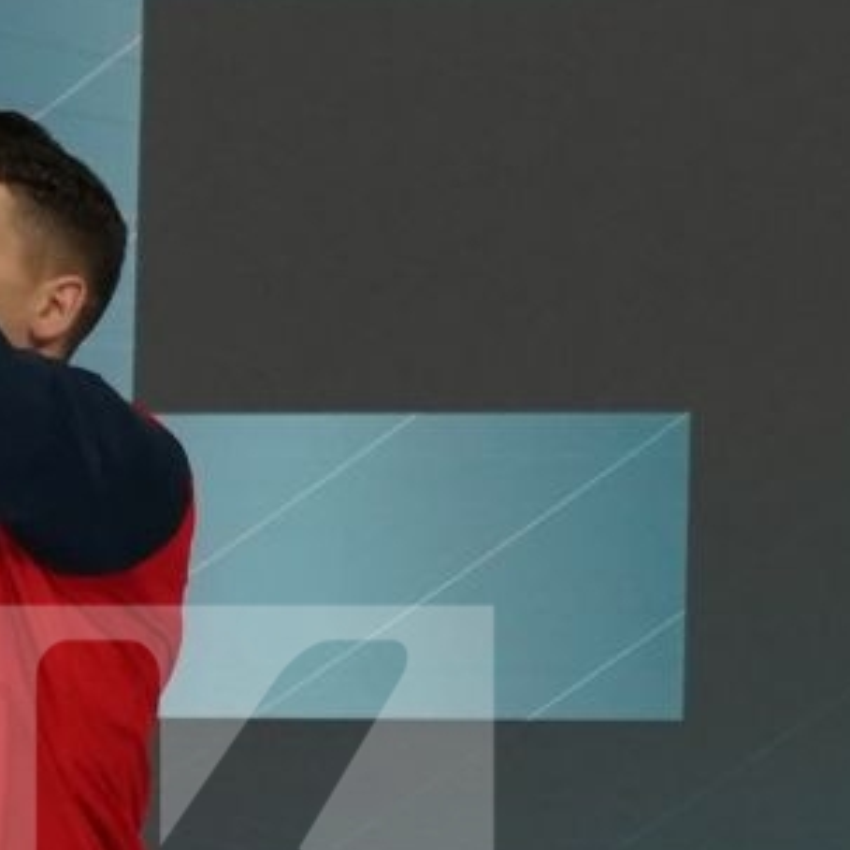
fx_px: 14724
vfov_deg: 3.3
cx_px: -718
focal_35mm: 530
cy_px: 861
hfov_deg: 3.3
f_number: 2.8
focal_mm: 70
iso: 1250
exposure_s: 1/250
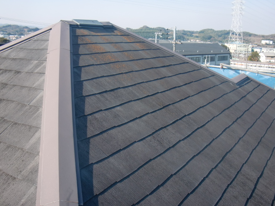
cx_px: 138
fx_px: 302
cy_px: 103
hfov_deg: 49.0
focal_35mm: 38
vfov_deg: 37.7
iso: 64
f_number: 3.9
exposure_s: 1/200
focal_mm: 6.66
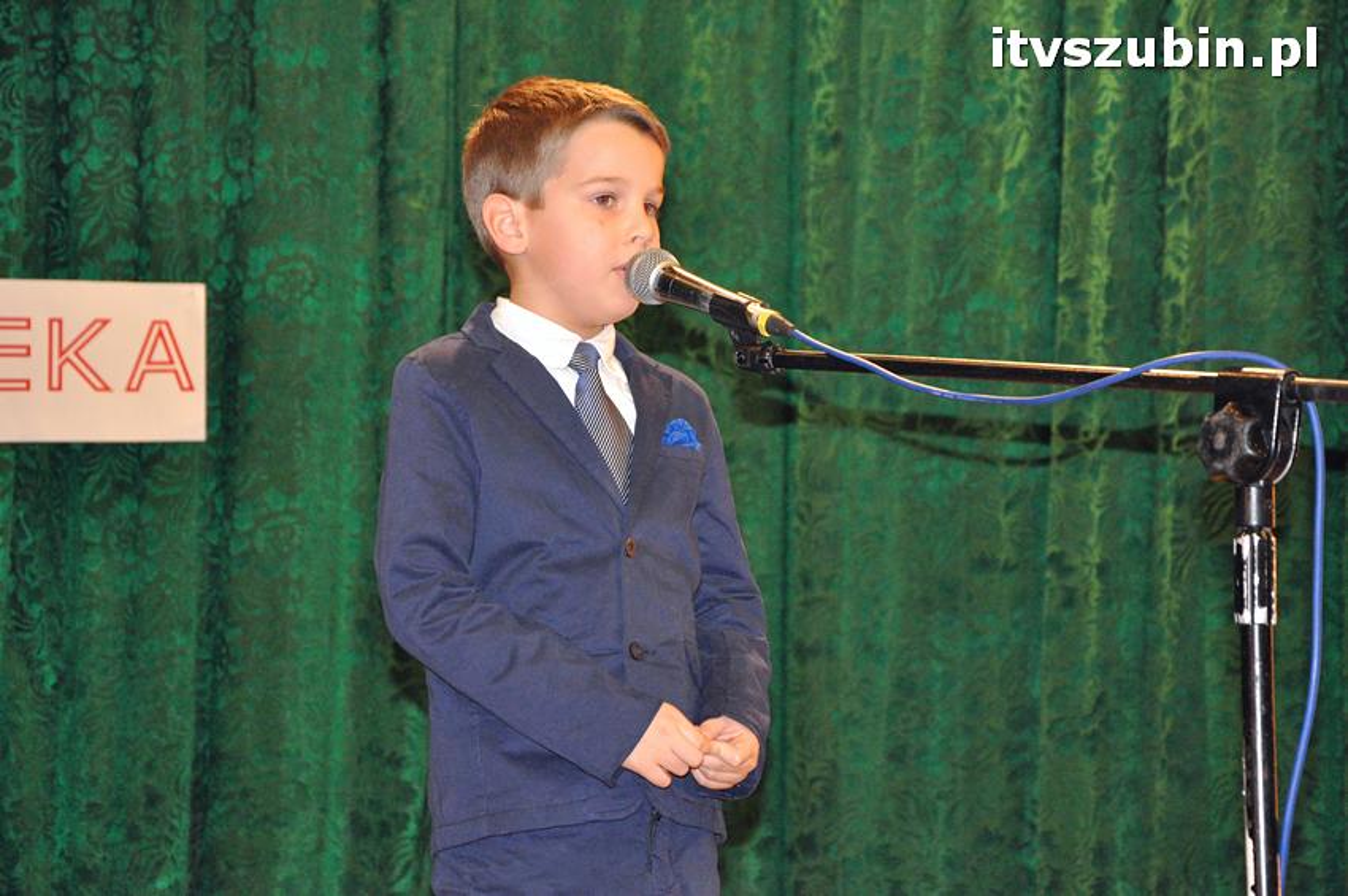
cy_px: 448
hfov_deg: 21.9
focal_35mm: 93
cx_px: 674
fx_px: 3479
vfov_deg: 14.7
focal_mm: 62
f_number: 5.3
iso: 2000
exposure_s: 1/60
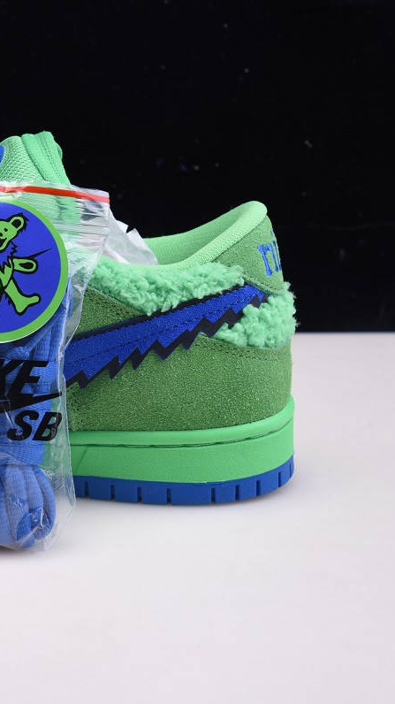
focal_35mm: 98
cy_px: 353
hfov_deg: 12.1
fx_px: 1827
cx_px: -68
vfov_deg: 21.8
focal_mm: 62
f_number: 11
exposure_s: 1/125
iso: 100
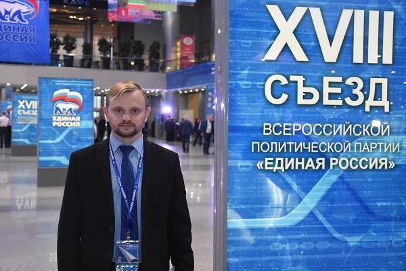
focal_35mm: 60
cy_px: 136
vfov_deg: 22.6
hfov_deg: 33.4
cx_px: 203
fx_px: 677
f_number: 5
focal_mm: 40
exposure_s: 1/80
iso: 3200
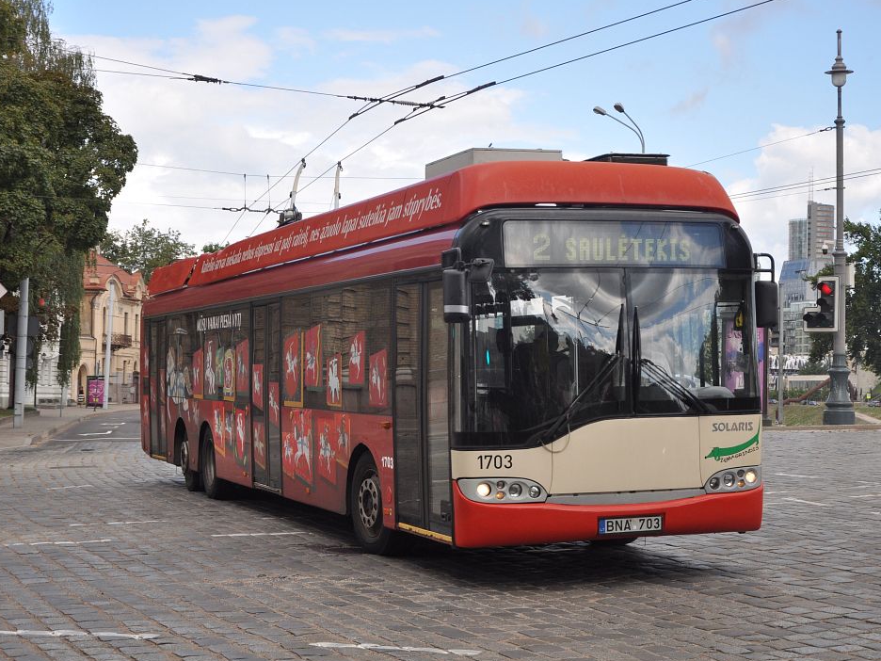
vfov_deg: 22.3
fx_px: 1680
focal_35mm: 66
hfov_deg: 29.4
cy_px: 330
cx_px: 482
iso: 400
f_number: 4.5
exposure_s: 1/1250
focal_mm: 40
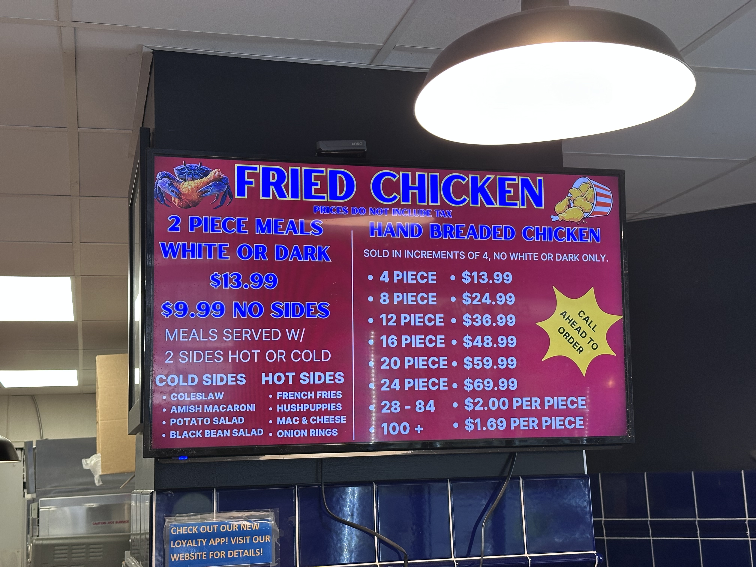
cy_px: 284
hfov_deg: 39.7
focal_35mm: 48
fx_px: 1048
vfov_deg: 30.3
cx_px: 378
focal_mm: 6.86
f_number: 1.78
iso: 160
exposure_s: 1/60
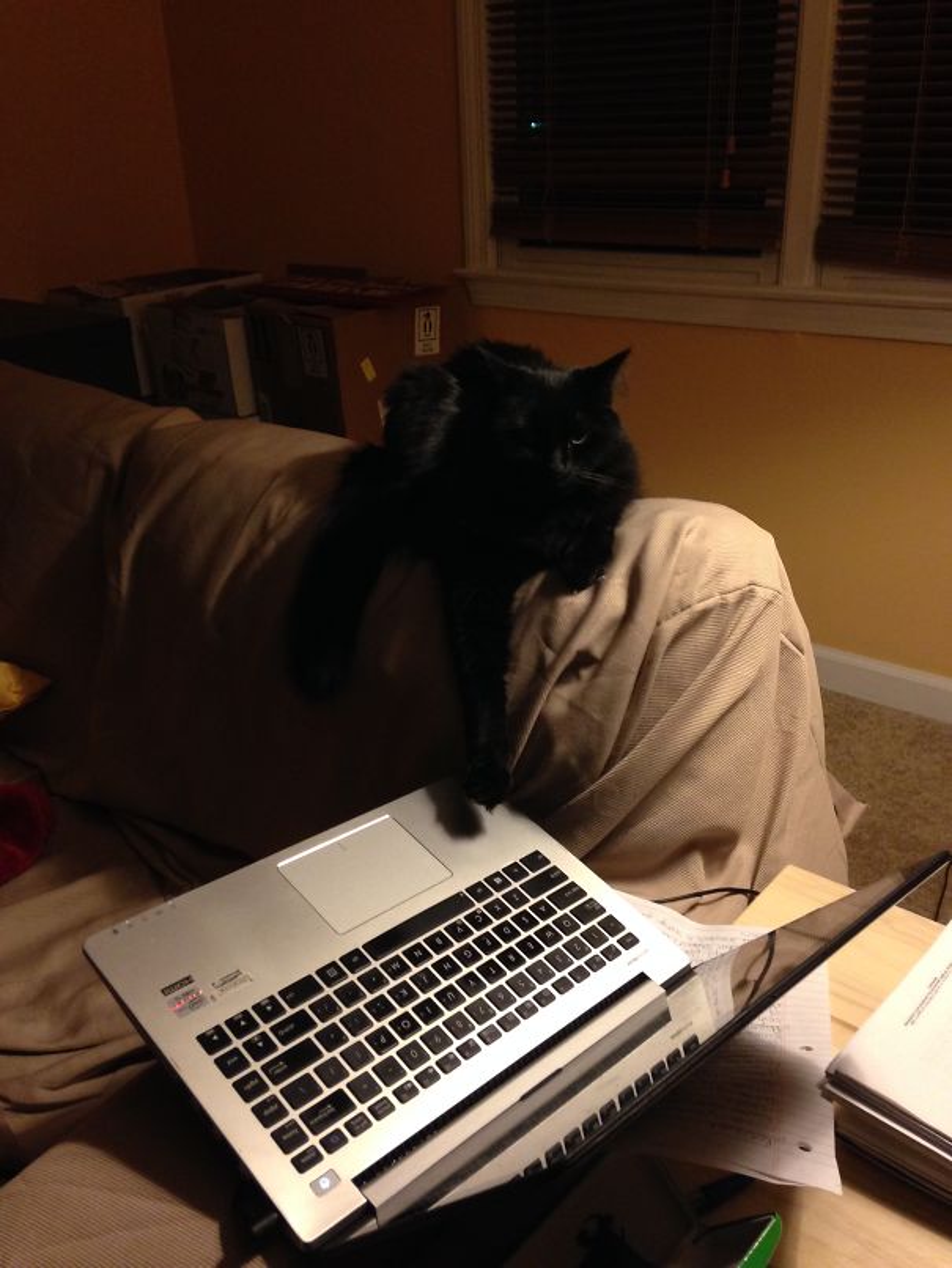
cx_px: 476
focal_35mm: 33
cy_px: 634
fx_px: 1209
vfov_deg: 55.3
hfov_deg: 43.0
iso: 250
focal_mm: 4.12
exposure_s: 1/20
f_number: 2.4
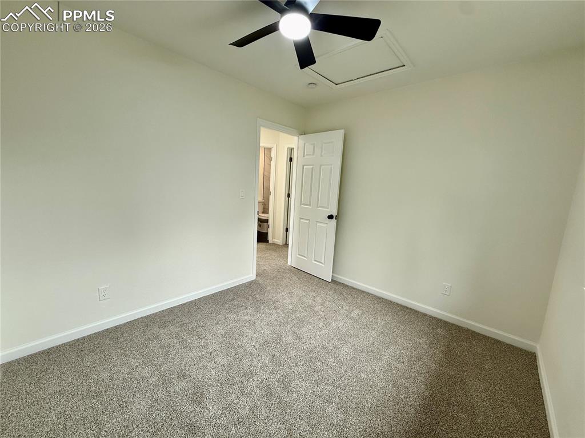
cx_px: 292
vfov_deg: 85.6
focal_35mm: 14
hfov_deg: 102.1
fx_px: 236
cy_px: 219
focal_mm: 2.22
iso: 100
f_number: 2.2
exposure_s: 1/99
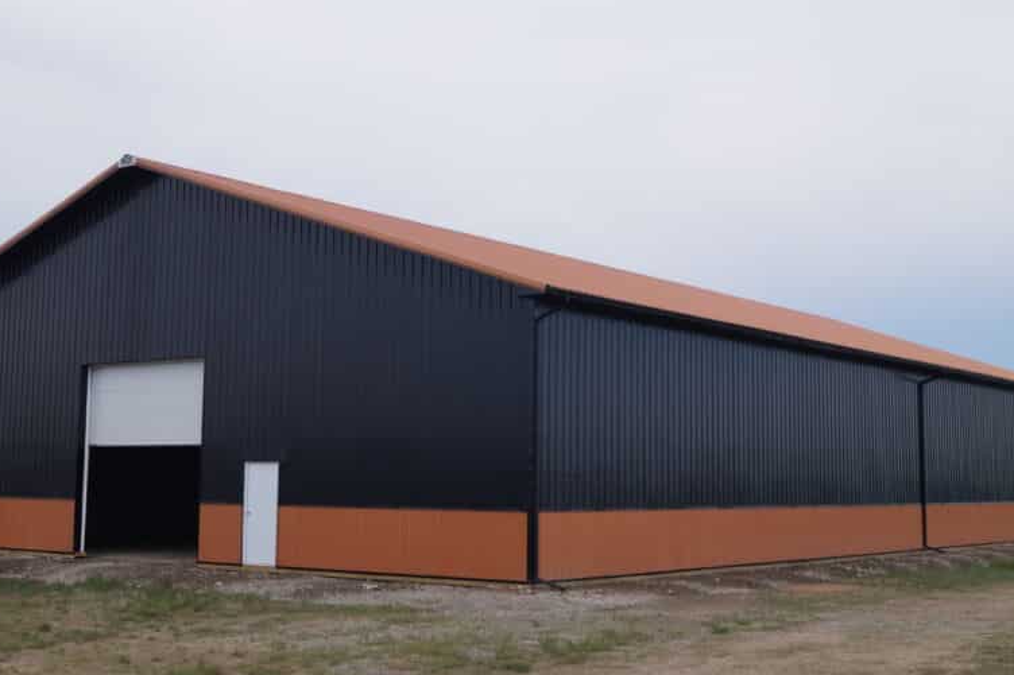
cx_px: 475
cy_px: 304
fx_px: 1380
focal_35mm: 49
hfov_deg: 40.3
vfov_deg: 27.5
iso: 100
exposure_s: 1/160
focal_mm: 24
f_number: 10
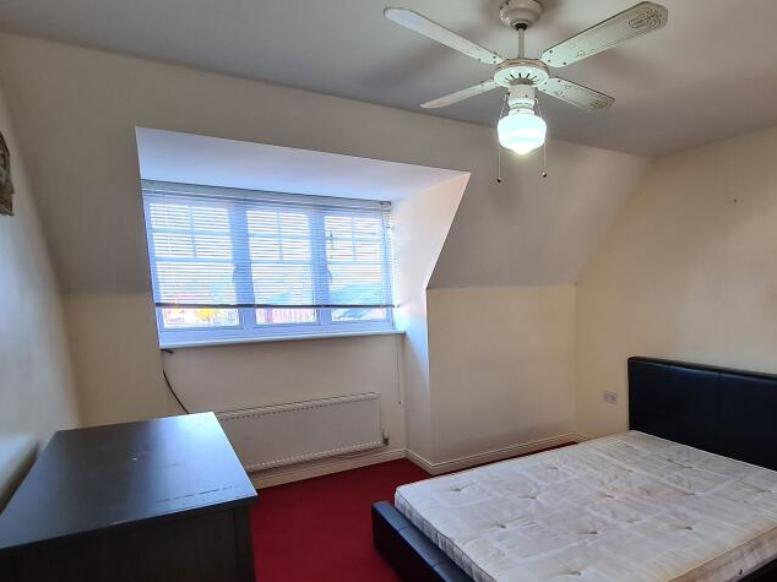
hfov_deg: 76.9
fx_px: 471
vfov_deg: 62.6
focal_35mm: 21
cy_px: 363
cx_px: 509
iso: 160
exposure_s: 1/50
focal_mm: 2.2
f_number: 2.2
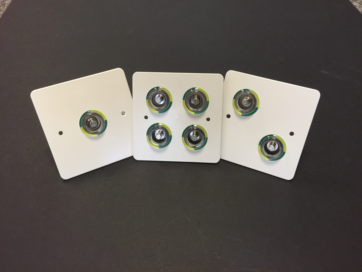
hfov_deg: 61.7
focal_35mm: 29
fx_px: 303
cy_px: 136
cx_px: 181
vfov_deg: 48.2
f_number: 2.2
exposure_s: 1/30
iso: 50
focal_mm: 4.15
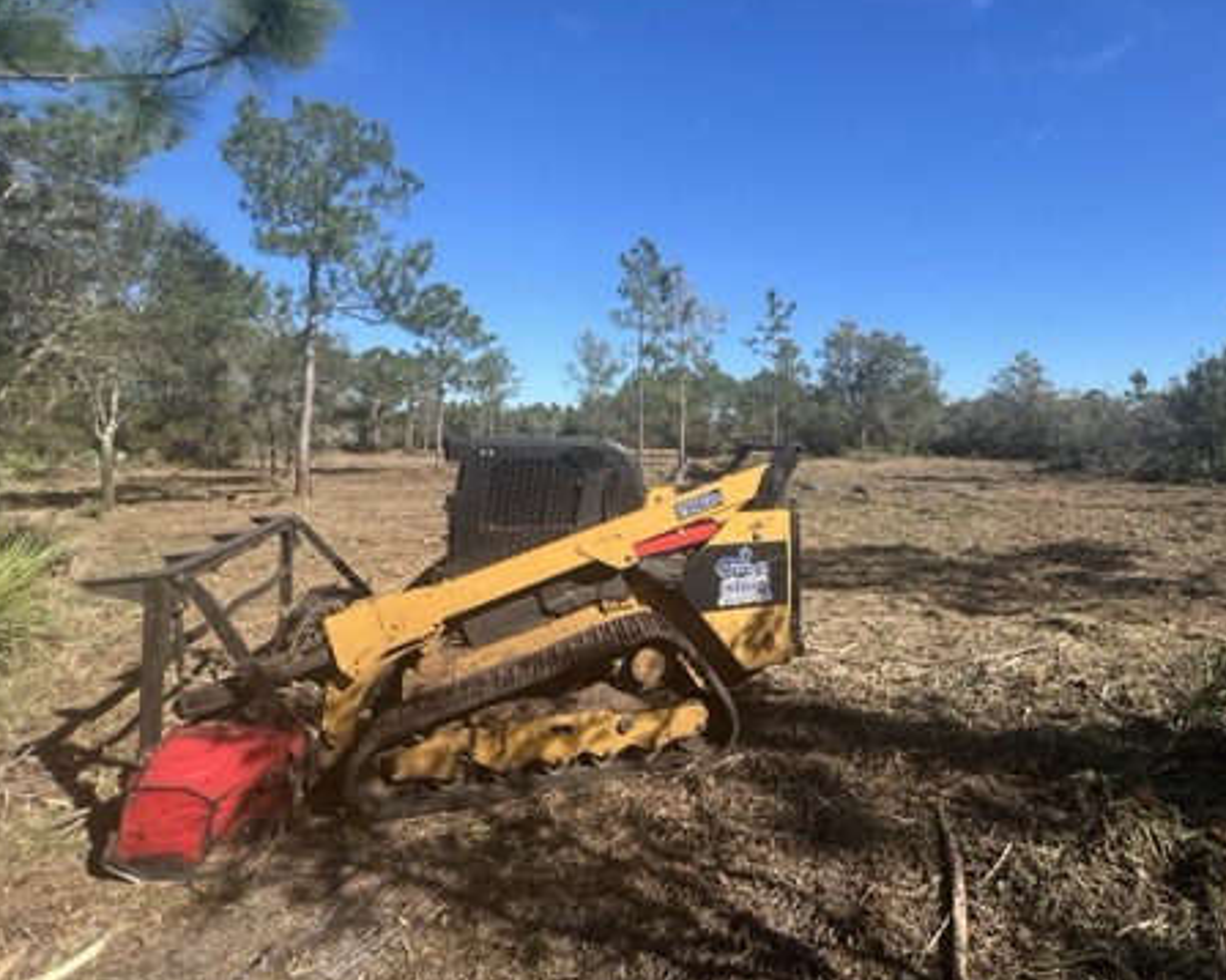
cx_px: 764
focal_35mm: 17
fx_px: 617
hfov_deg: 88.0
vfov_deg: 75.9
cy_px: 383
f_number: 1.8
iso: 32
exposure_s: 1/1393
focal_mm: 1.57
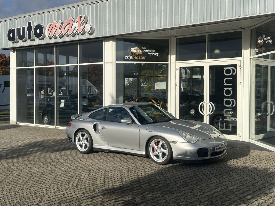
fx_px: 381
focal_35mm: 48
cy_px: 103
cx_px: 138
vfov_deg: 30.3
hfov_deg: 39.7
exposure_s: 1/7092
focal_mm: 6.86
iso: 64
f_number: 1.78
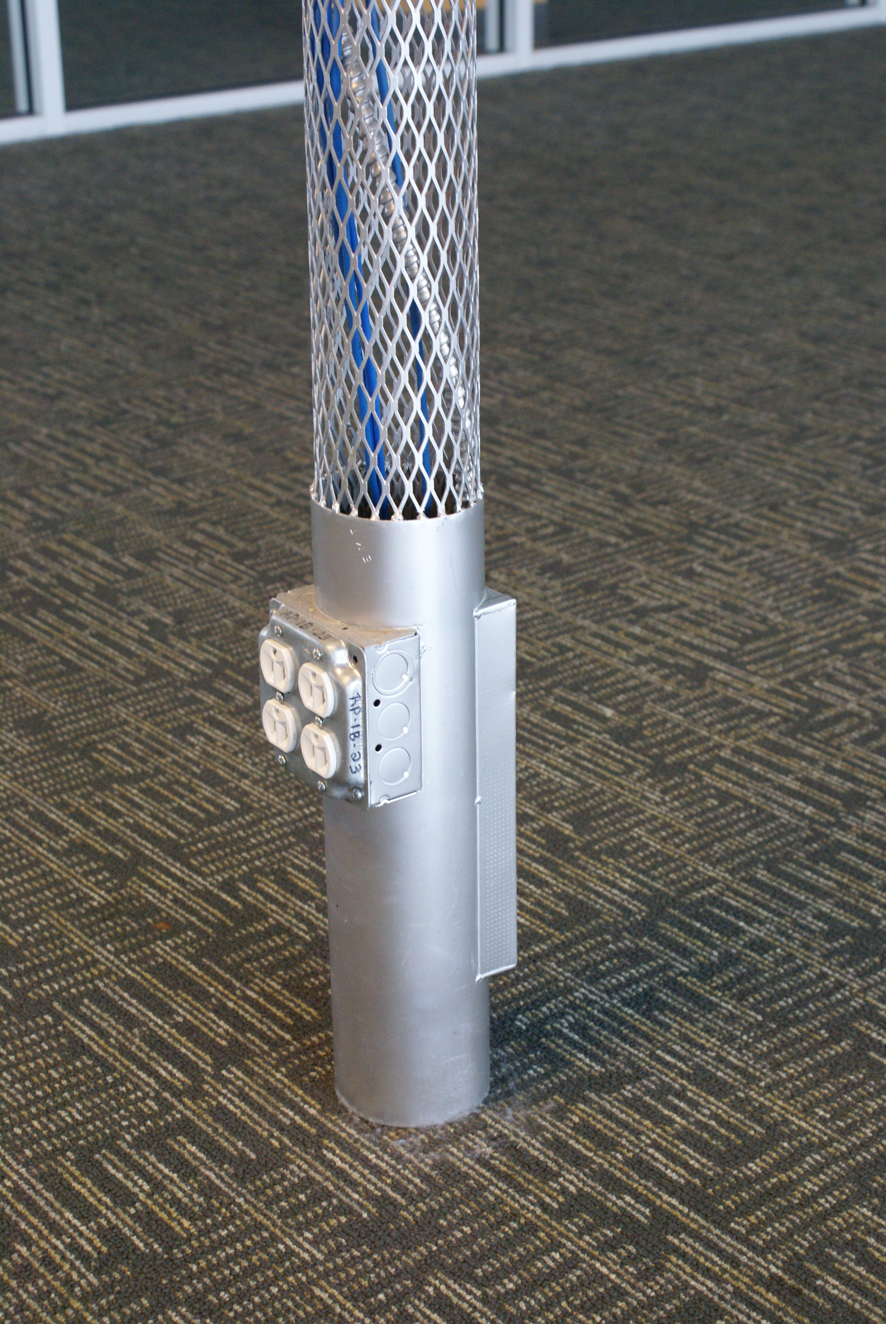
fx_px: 2209
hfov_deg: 22.7
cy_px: 662
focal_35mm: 60
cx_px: 443
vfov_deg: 33.4
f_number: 5.6
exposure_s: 1/15
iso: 400
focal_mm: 40
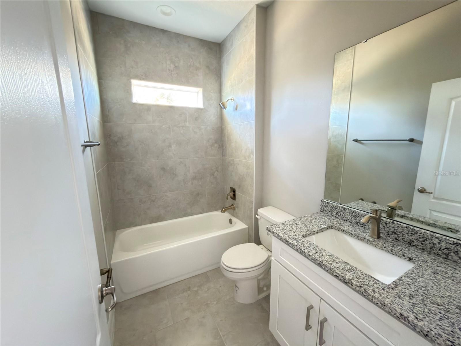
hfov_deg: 102.1
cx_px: 230
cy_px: 173
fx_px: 186
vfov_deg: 85.7
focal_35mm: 14
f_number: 2.2
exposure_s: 1/15
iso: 800
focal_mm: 2.22
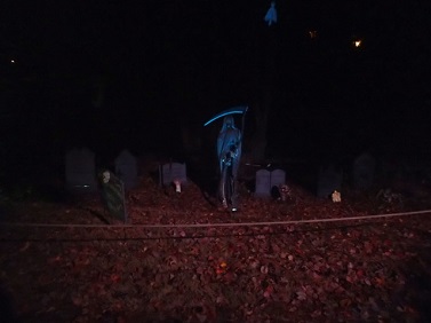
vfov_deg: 54.8
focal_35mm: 25
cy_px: 162
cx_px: 216
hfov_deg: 69.4
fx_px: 311
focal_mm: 4.5
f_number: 2
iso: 2000
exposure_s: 1/30
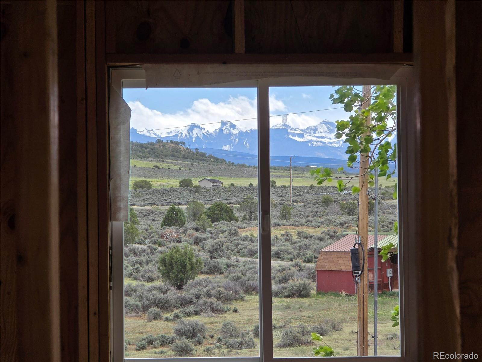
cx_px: 241
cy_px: 181
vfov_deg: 12.9
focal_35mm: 115
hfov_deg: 17.1
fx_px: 1601
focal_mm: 18.6
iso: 64
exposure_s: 1/601
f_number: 3.4
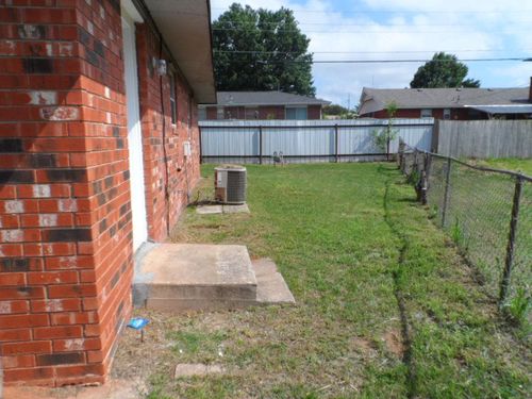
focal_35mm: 24
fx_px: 369
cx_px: 266
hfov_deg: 71.6
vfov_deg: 56.8
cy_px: 200
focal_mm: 4
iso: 80
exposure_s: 1/500
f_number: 4.5
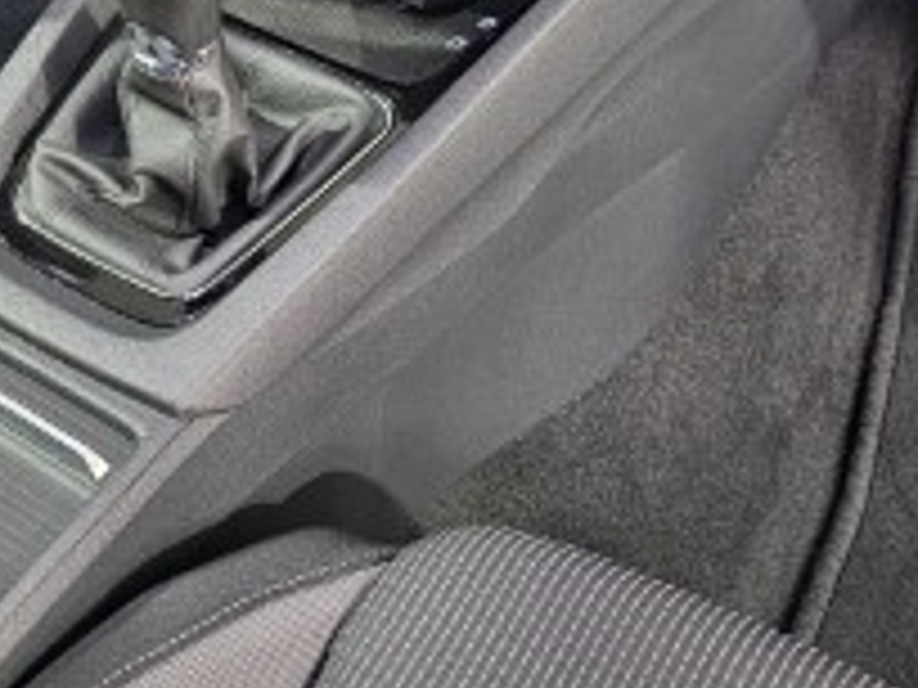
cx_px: 32
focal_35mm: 72
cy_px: -283
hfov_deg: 25.8
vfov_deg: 18.5
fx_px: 1909
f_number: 1.7
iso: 640
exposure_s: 1/39
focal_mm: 6.3
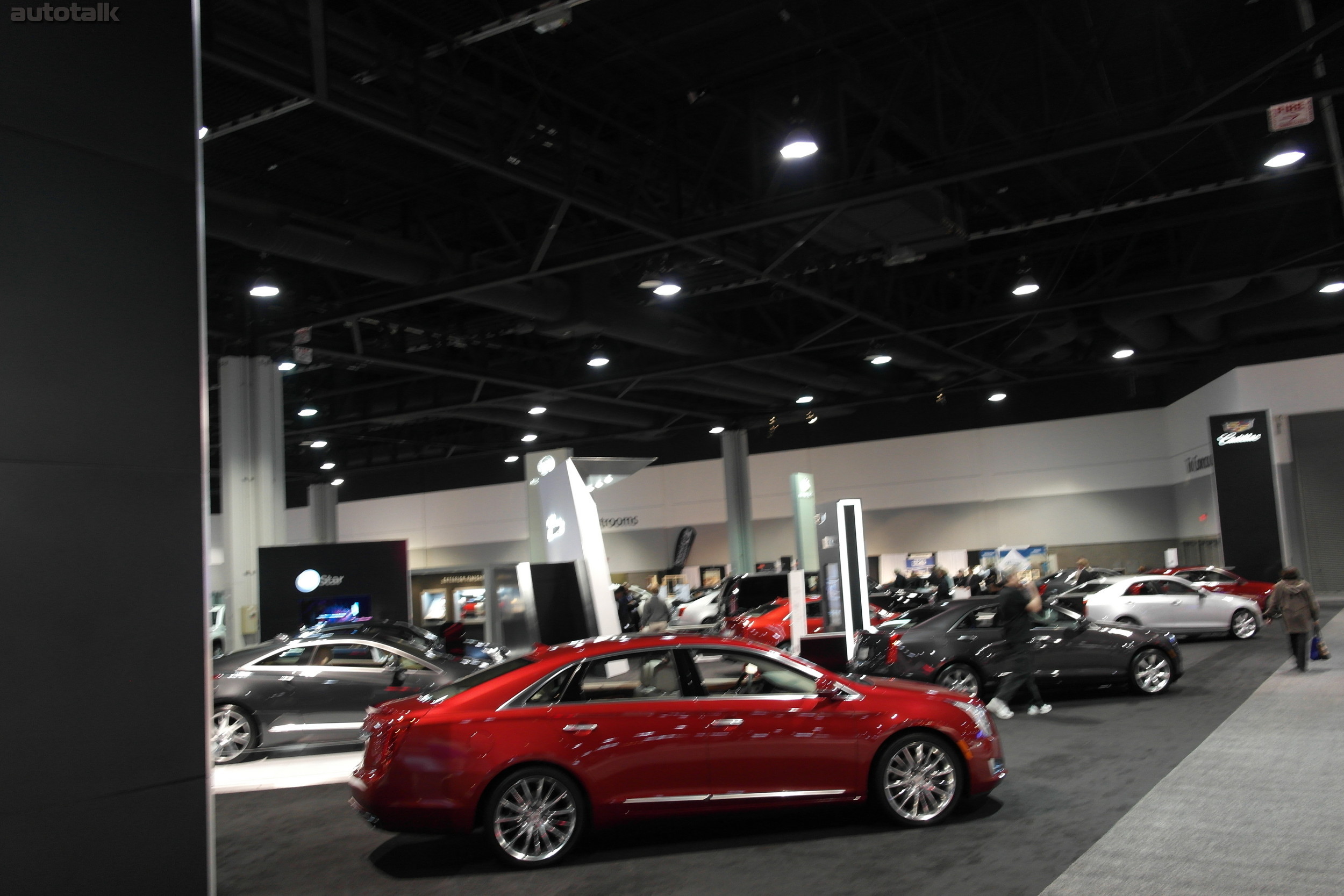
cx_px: 672
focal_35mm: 30
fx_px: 1120
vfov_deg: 43.6
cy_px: 448
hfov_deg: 61.9
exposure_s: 1/20
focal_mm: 20
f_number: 3.5
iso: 800
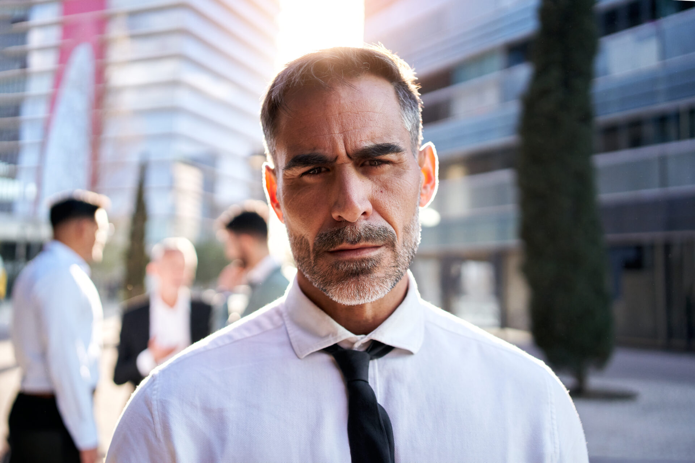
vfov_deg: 37.9
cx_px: 348
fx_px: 676
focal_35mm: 35
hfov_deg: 54.4
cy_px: 232
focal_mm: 35
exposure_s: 1/4000
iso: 640
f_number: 2.5
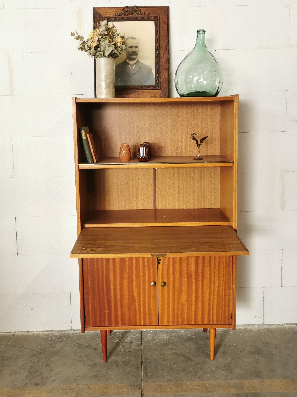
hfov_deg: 41.8
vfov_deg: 53.7
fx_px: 389
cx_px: 150
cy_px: 166
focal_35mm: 34
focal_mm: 5.58
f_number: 1.8
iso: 125
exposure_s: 1/50
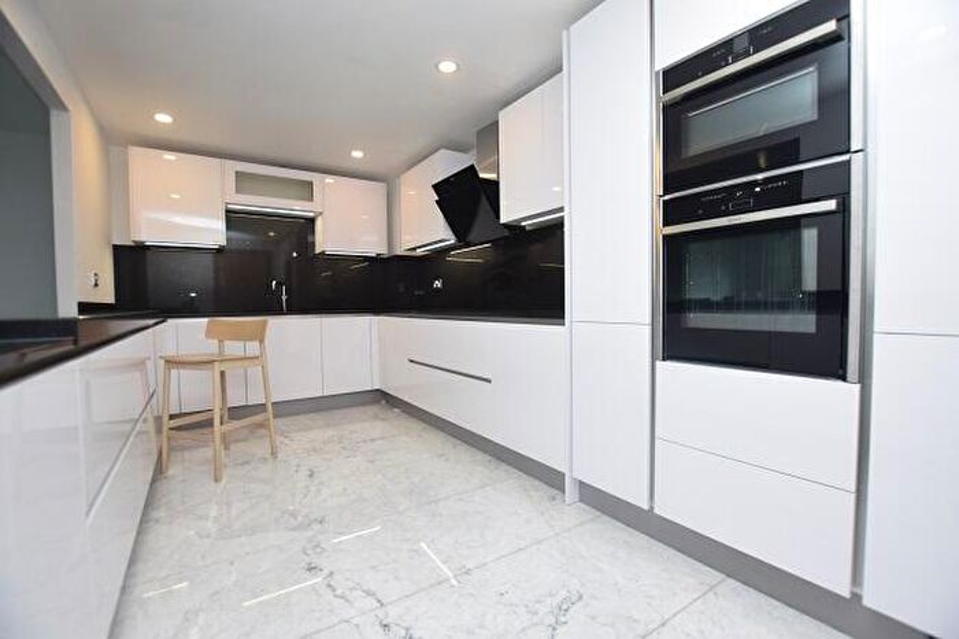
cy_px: 320
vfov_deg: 77.3
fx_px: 399
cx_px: 480
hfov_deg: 100.4
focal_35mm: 15
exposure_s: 1/80
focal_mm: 10
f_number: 4.5
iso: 400
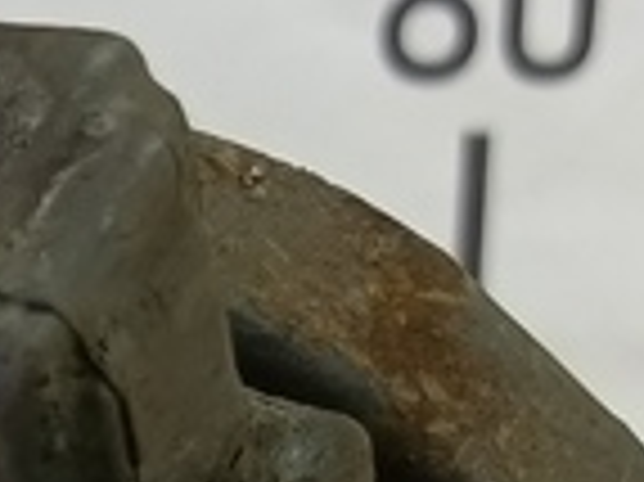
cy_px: 1090
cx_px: -140
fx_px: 3067
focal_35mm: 165
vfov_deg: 8.3
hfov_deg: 11.7
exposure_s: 1/50
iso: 147
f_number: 1.6
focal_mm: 4.11
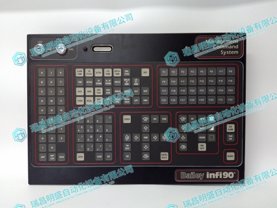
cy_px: 104
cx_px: 138
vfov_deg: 51.4
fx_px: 216
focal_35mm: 27
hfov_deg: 65.3
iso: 312
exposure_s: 1/33
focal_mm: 3.79
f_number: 2
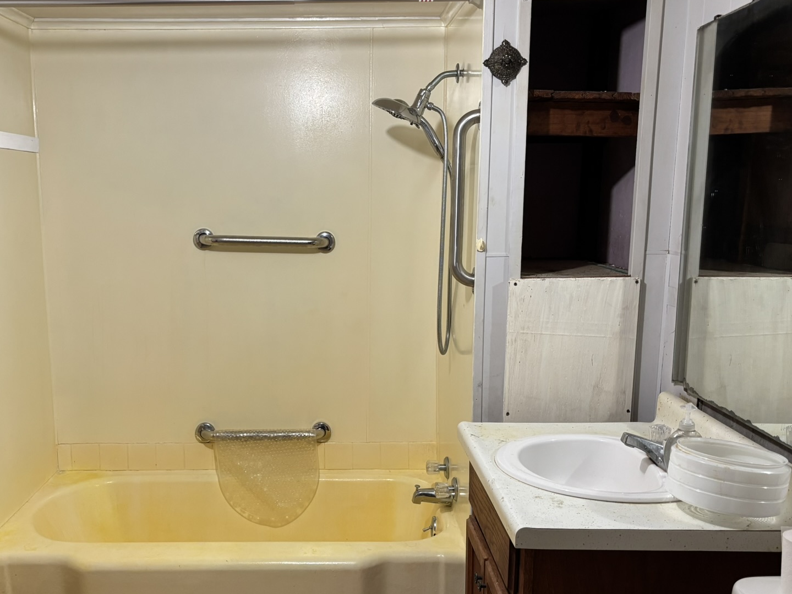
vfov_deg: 38.5
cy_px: 354
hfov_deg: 49.8
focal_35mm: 37
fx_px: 846
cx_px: 308
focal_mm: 5.96
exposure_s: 1/60
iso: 160
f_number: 1.6
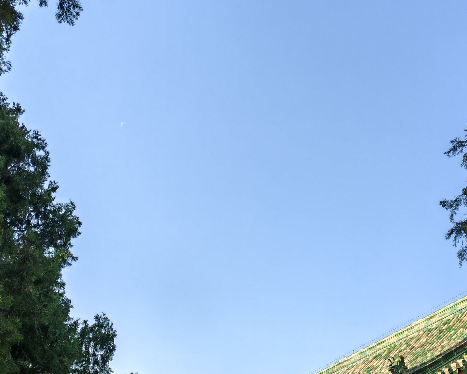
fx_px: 650
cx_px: 238
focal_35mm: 47
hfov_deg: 39.5
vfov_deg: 31.0
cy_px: 314
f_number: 1.95
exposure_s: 1/833
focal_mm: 5.52
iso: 50
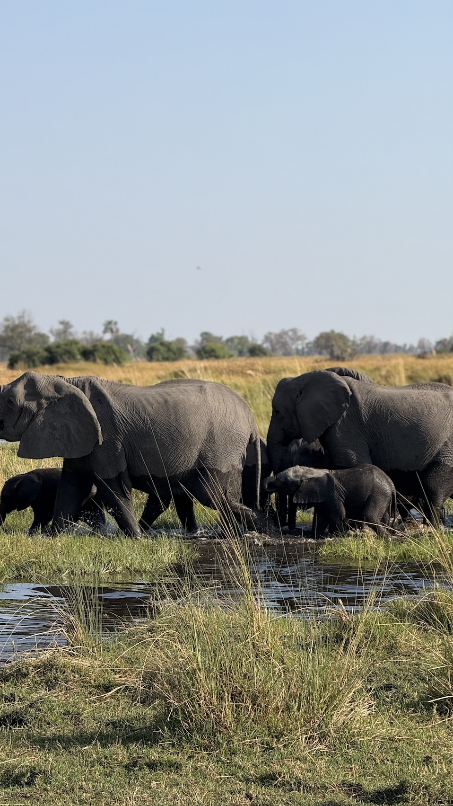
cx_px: 154
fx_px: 2797
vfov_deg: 16.4
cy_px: 403
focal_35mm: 131
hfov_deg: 9.3
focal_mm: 15.66
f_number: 2.8
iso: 50
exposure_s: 1/1451
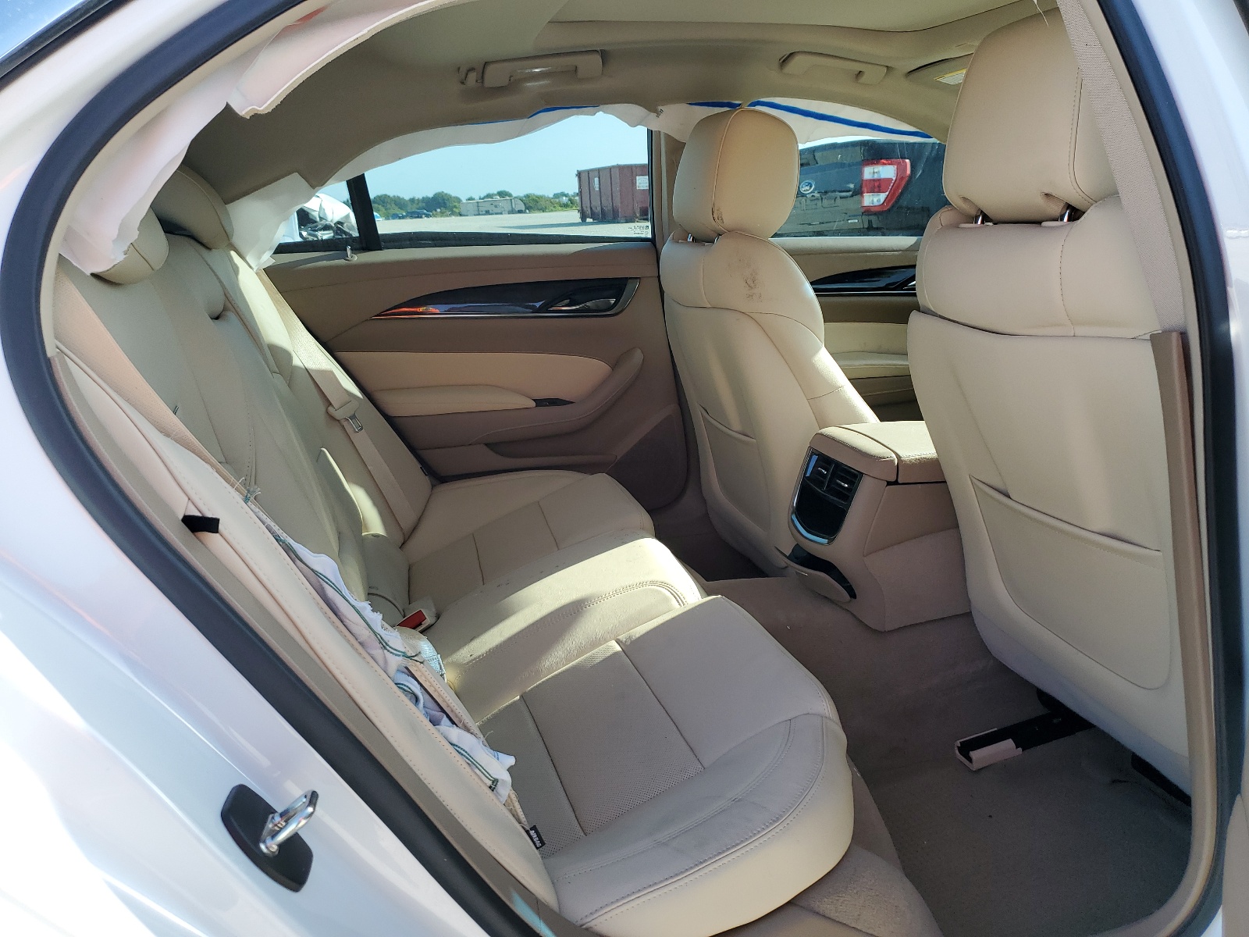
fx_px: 938
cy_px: 468
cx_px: 624
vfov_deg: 53.1
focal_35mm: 26
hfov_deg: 67.3
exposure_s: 1/588
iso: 50
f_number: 1.5
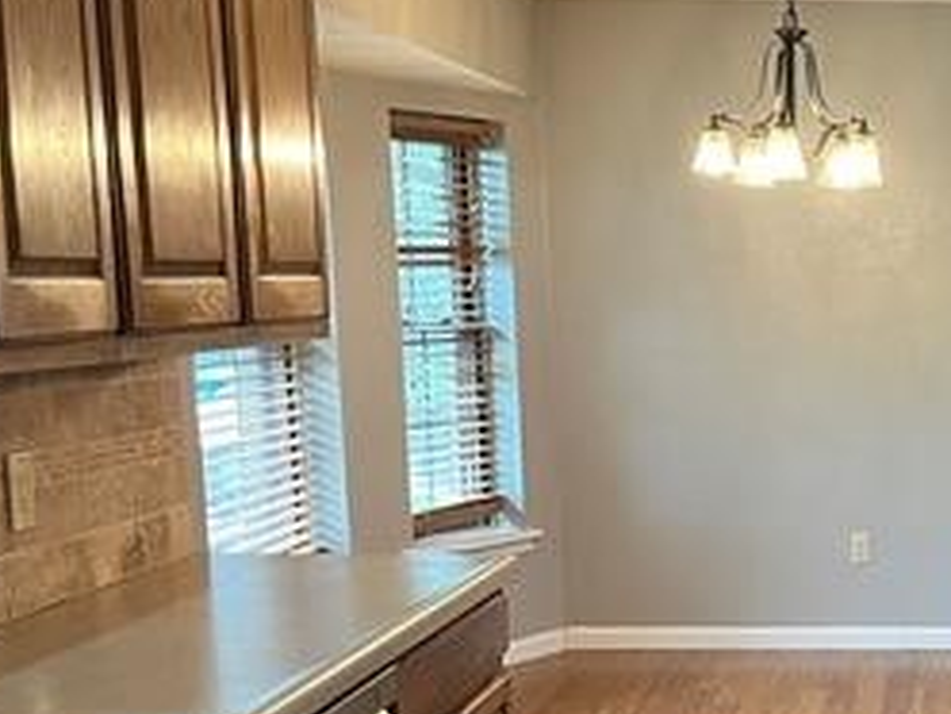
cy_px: 587
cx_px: 1047
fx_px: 1841
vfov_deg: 21.6
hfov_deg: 26.6
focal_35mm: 67
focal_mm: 5.1
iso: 200
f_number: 1.6
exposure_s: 1/60
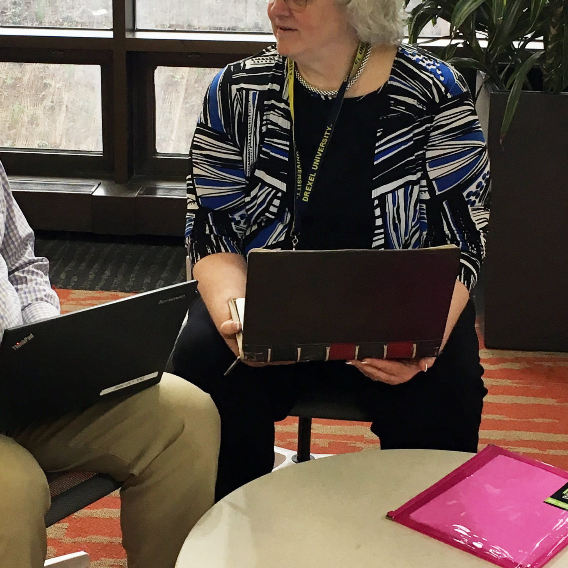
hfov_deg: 24.2
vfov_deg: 24.3
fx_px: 1318
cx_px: 205
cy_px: 238
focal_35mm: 71
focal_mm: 4.15
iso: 50
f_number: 2.2
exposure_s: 1/30
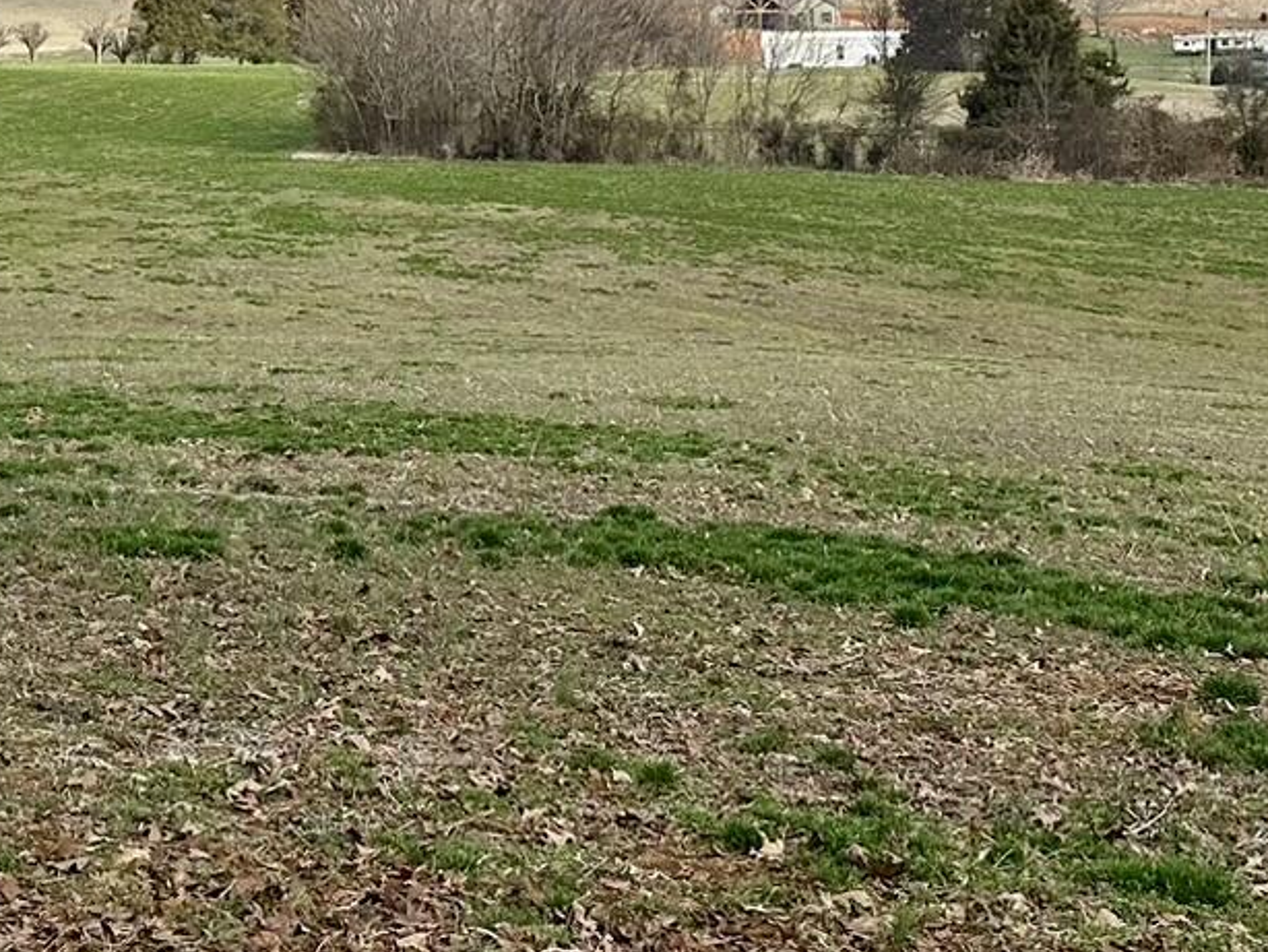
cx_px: 366
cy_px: -124
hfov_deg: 24.2
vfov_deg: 17.7
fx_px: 2932
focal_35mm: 80
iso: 80
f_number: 1.78
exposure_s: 1/5848
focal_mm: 6.86
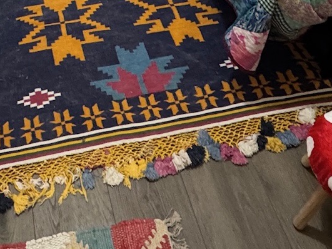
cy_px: -130
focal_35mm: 54
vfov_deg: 22.1
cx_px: 78
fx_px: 518
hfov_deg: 34.7
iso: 640
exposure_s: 1/60
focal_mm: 2.22
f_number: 2.2
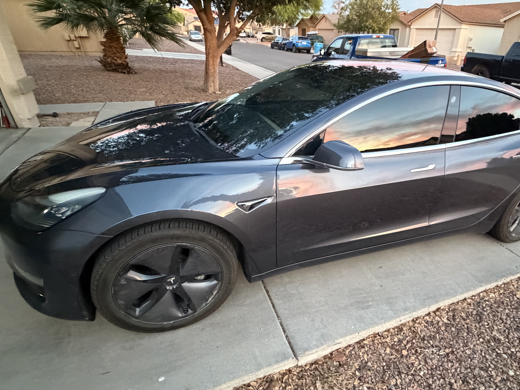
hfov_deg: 77.5
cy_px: 190
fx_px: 315
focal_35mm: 21
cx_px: 327
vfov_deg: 63.4
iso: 1250
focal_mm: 2.22
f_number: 2.2
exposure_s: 1/60
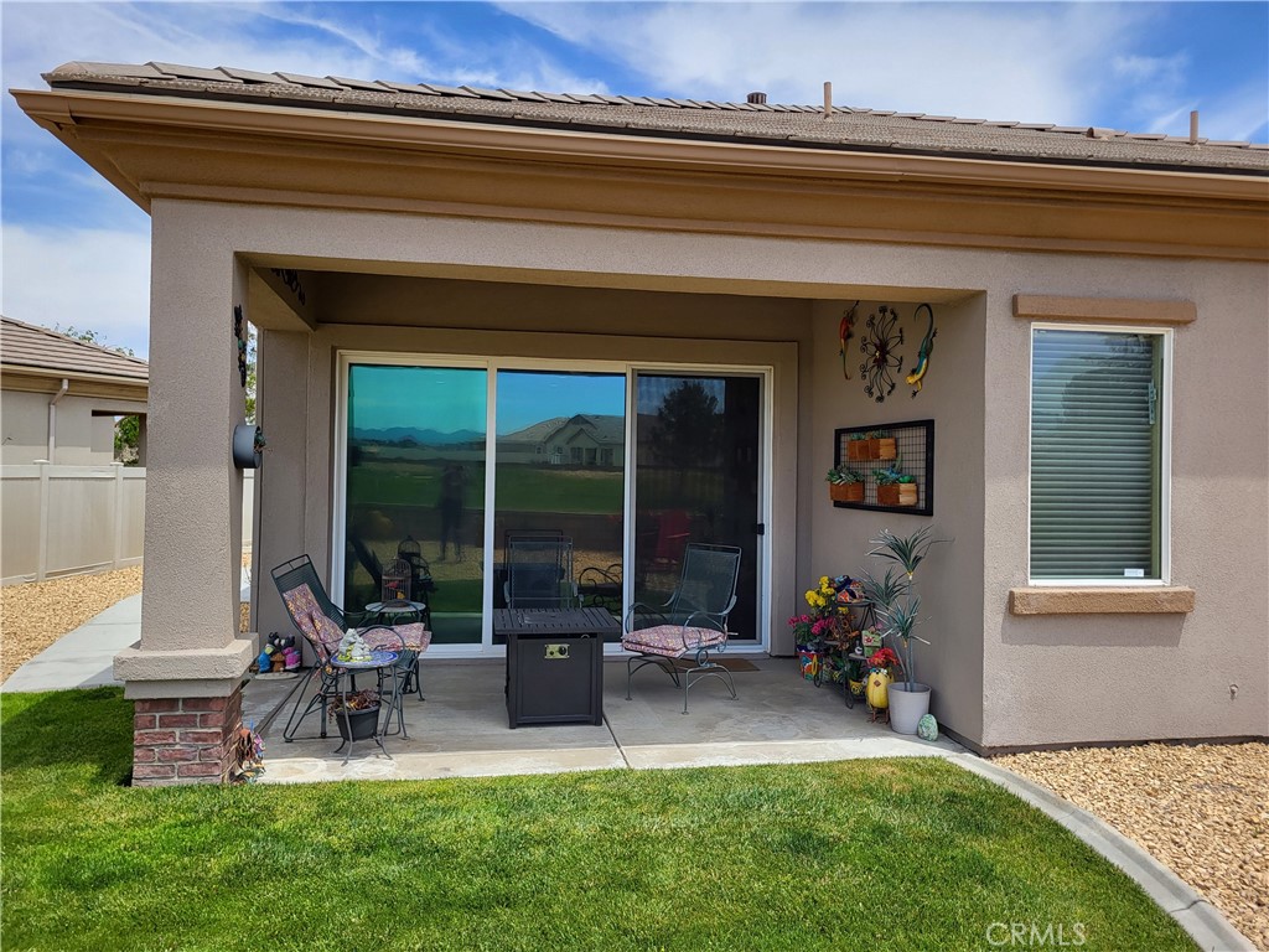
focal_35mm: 26
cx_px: 634
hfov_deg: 67.3
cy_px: 476
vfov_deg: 53.1
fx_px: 953
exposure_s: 1/1677
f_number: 1.8
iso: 40
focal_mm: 5.4
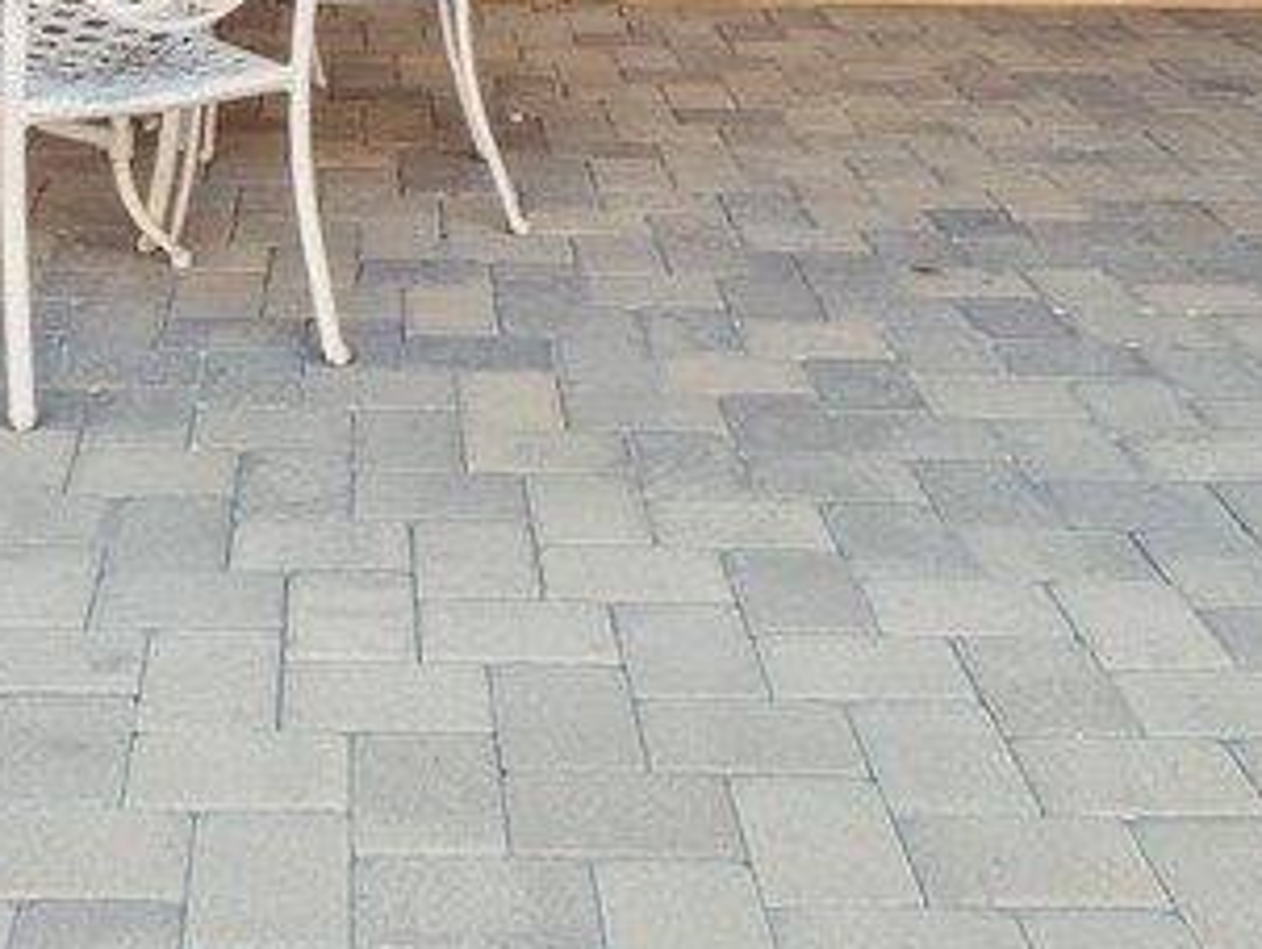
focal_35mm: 61
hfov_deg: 31.3
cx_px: 380
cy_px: -414
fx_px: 2226
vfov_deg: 20.9
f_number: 9
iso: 200
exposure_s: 1/3
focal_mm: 9
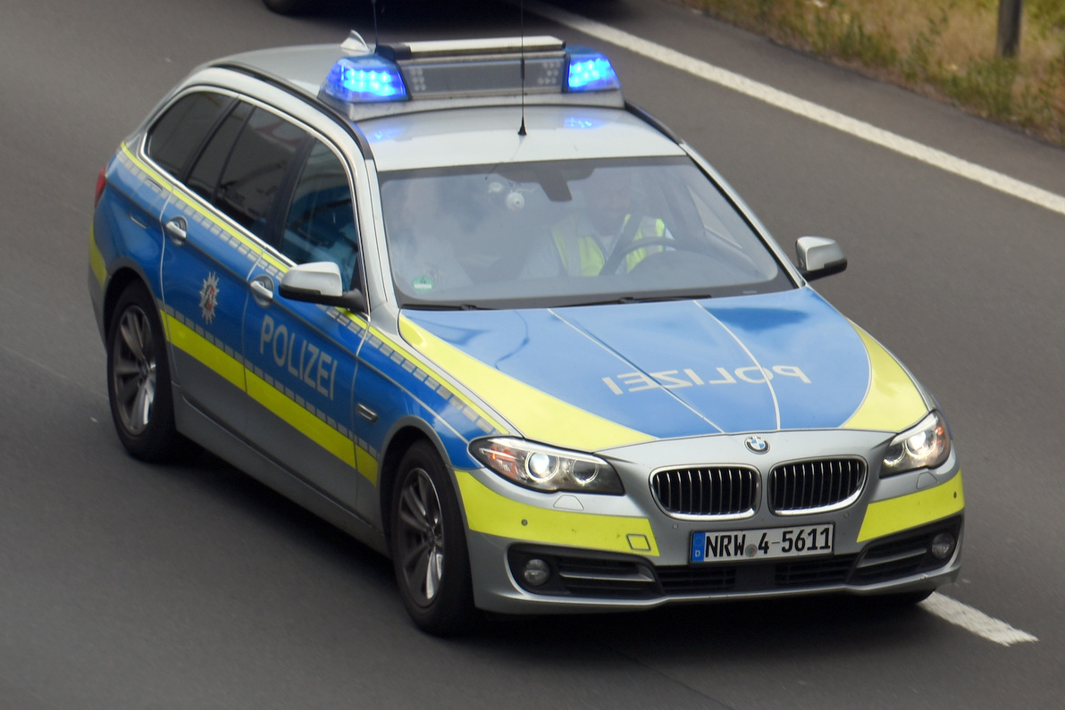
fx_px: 4246
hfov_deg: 14.3
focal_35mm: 144
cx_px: 532
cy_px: 356
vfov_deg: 9.6
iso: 100
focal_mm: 95
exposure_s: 1/250
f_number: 6.3
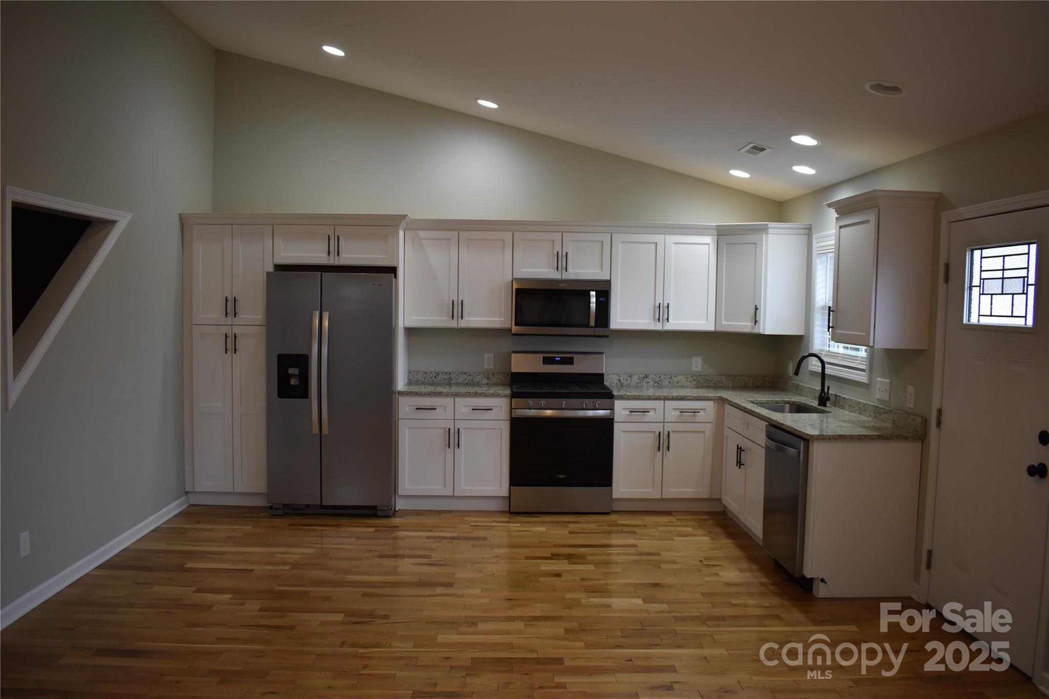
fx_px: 787
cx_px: 524
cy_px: 350
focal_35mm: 27
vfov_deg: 47.9
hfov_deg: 67.4
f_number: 4
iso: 400
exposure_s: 1/60
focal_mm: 18
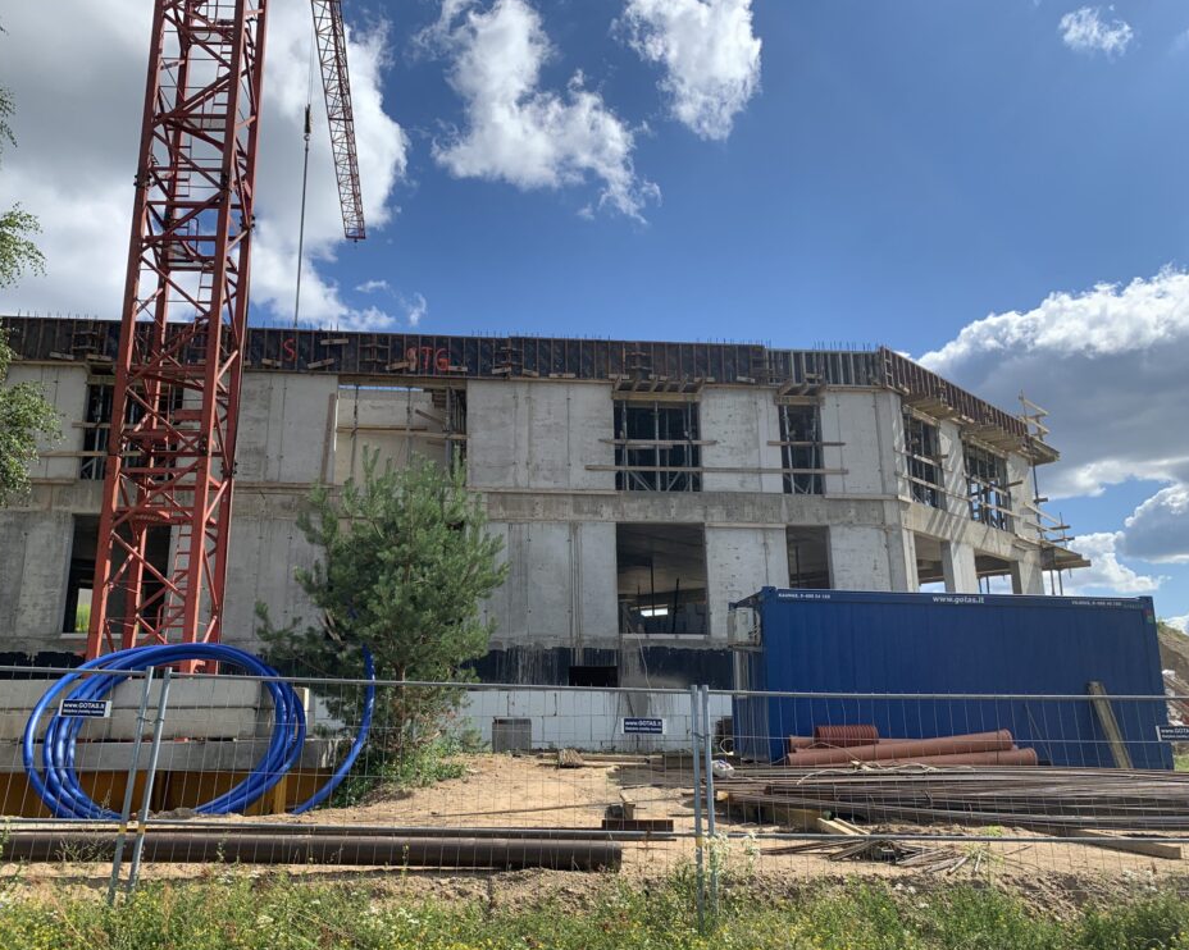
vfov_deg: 51.5
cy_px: 481
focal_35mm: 28
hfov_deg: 62.2
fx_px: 985
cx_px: 564
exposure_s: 1/2421
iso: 25
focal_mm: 4.25
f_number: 1.8
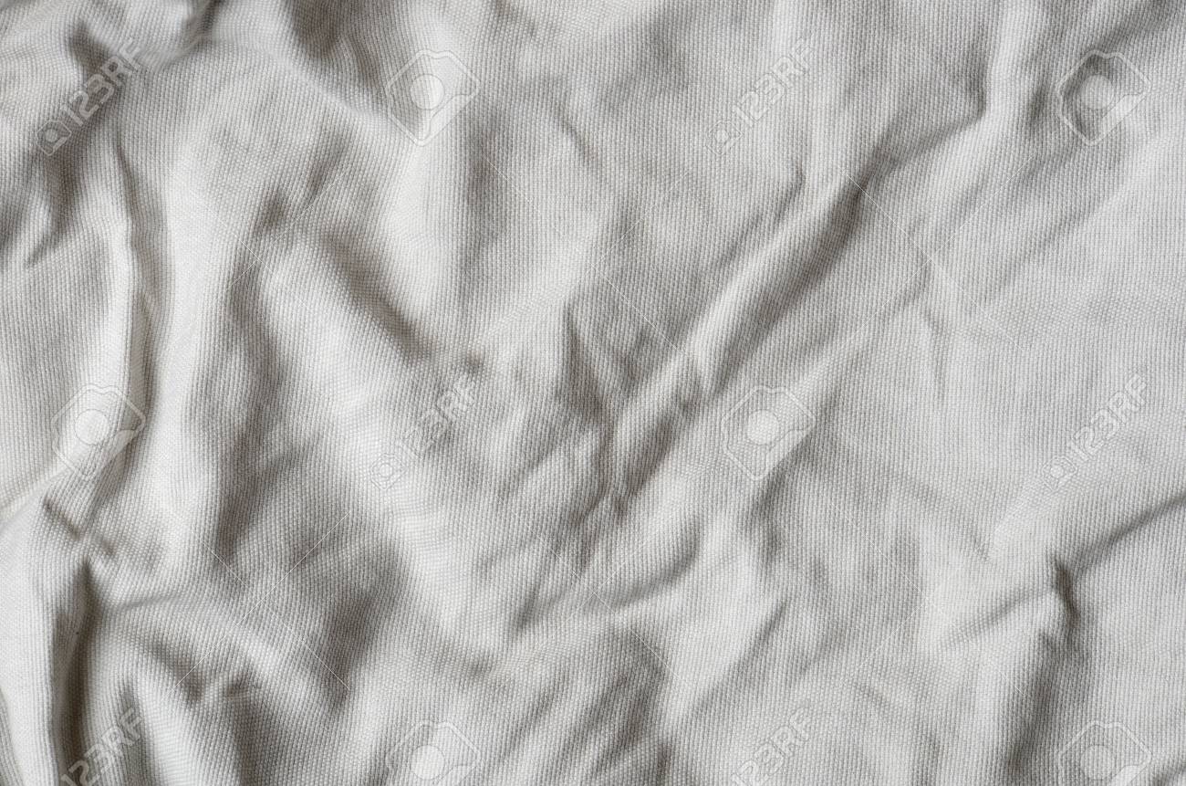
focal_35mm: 158
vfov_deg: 8.7
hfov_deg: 13.1
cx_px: 593
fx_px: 5178
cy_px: 393
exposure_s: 1/160
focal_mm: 105
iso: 100
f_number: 13
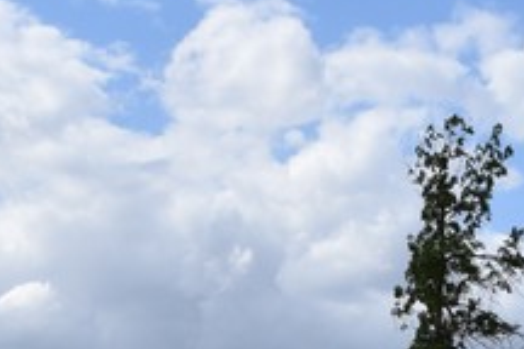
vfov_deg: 13.1
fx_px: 1455
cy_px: 491
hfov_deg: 20.3
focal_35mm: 100
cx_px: 378
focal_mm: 18
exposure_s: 1/400
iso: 200
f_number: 10
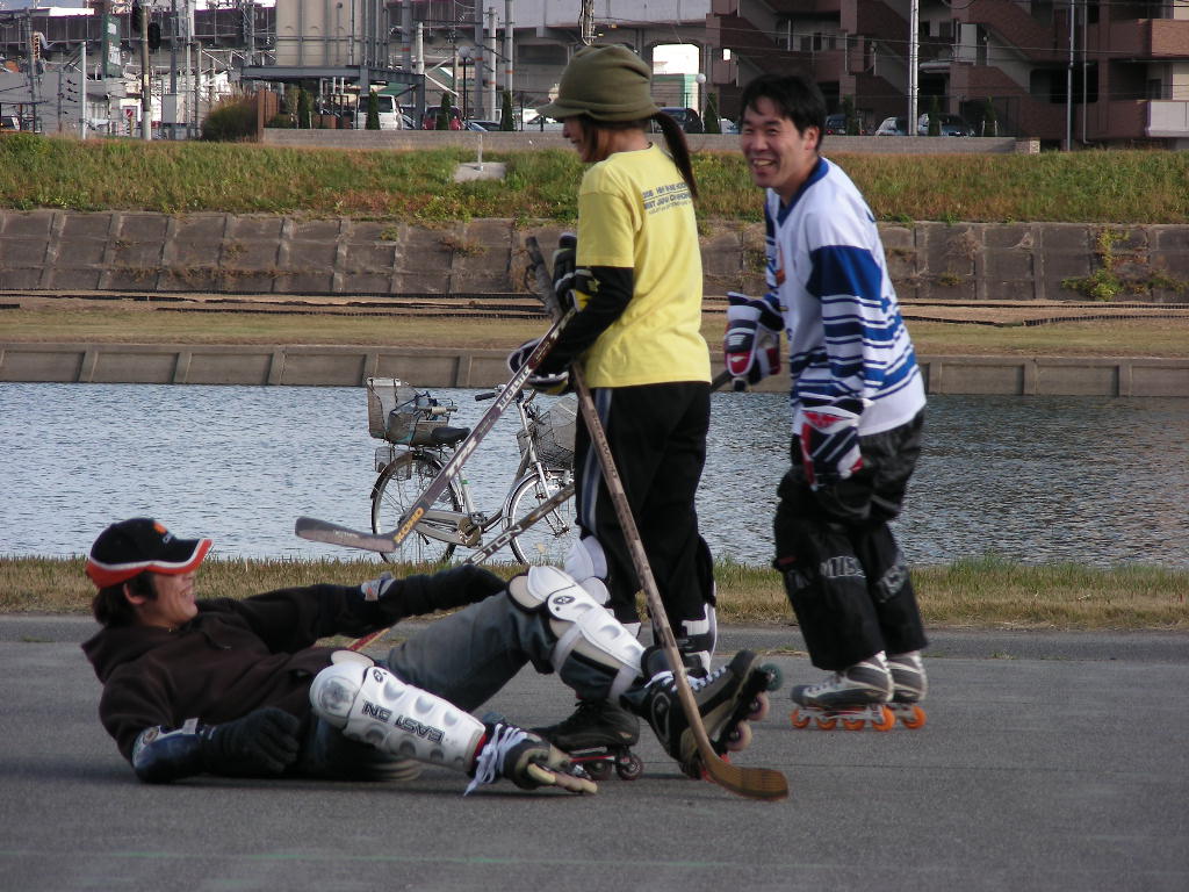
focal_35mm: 230
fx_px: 7900
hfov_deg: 8.6
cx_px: 594
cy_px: 446
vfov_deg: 6.5
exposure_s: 1/236
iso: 50
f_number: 3.5
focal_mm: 38.3
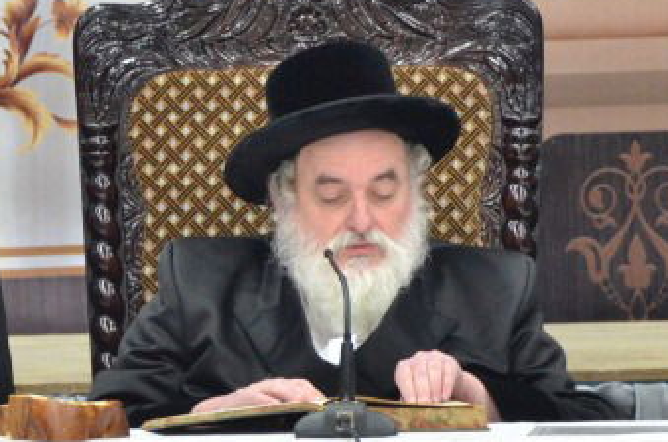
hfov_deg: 2.8
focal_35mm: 748
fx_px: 13832
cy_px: 229
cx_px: 252
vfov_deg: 1.8
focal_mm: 165
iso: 1600
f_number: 5.6
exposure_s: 1/100
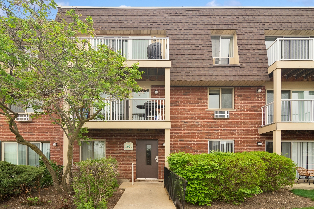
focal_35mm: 18
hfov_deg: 90.0
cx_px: 157
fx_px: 157
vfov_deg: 67.4
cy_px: 104
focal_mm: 12
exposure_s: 1/125
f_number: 8
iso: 200
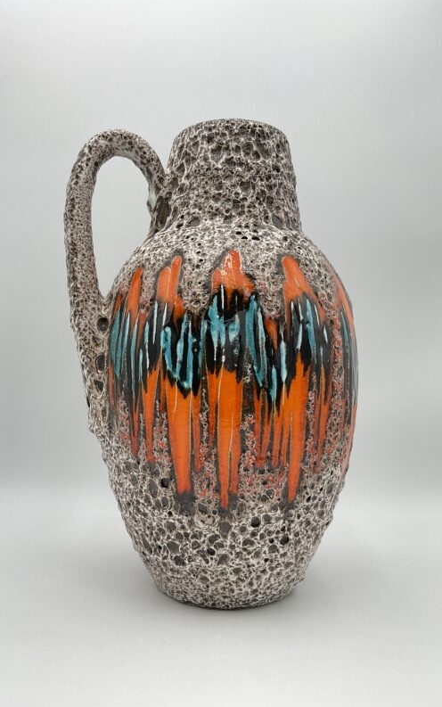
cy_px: 353
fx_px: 597
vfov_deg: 61.2
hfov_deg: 40.6
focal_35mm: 31
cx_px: 210
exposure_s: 1/178
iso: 20
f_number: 1.8
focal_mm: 3
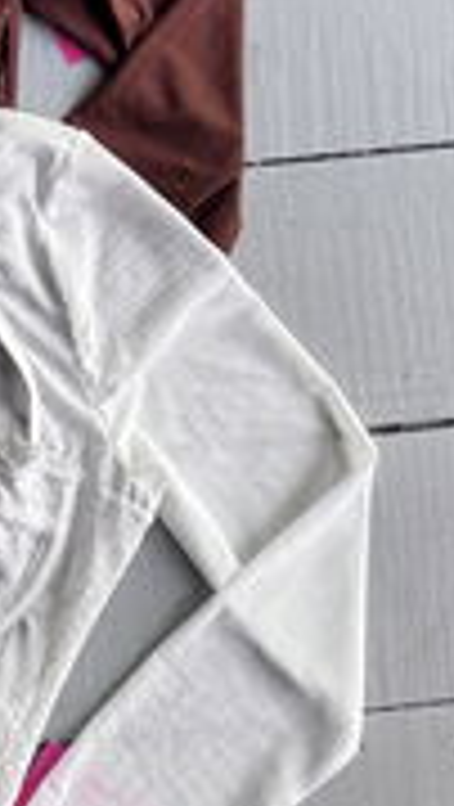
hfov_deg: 14.2
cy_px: 133
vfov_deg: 26.5
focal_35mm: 78
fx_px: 1665
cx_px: -279
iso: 125
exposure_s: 1/121
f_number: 1.78
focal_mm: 6.76
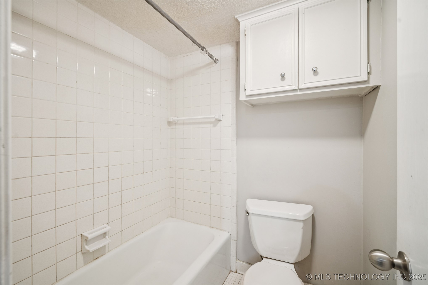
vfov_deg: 81.2
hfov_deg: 104.3
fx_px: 166
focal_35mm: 14
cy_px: 142
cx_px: 214
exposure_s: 1/2.5
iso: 640
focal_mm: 14
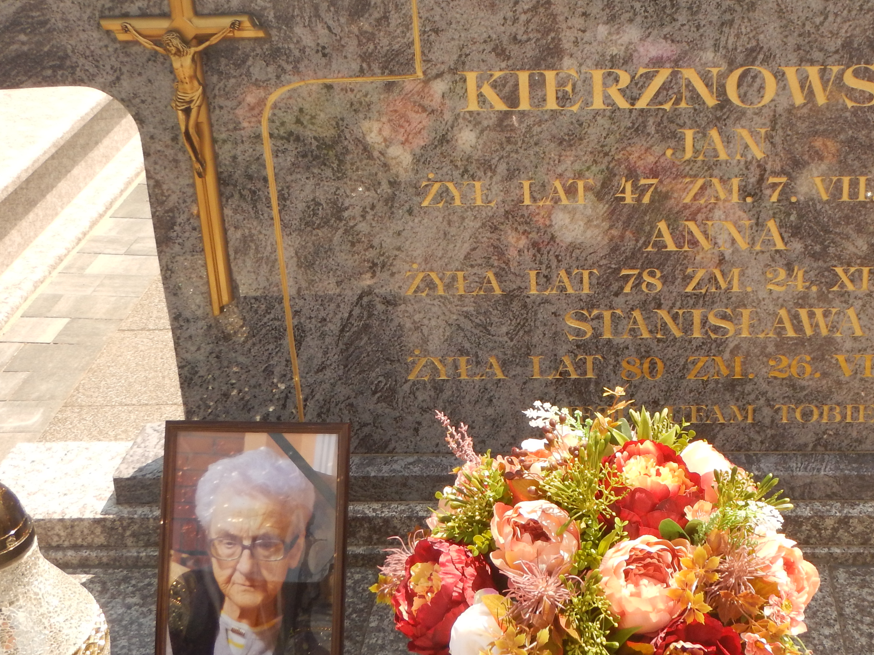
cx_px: 577
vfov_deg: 25.9
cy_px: 204
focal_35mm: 56
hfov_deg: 34.1
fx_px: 1414
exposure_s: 1/400
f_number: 4.2
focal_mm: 6.1
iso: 125
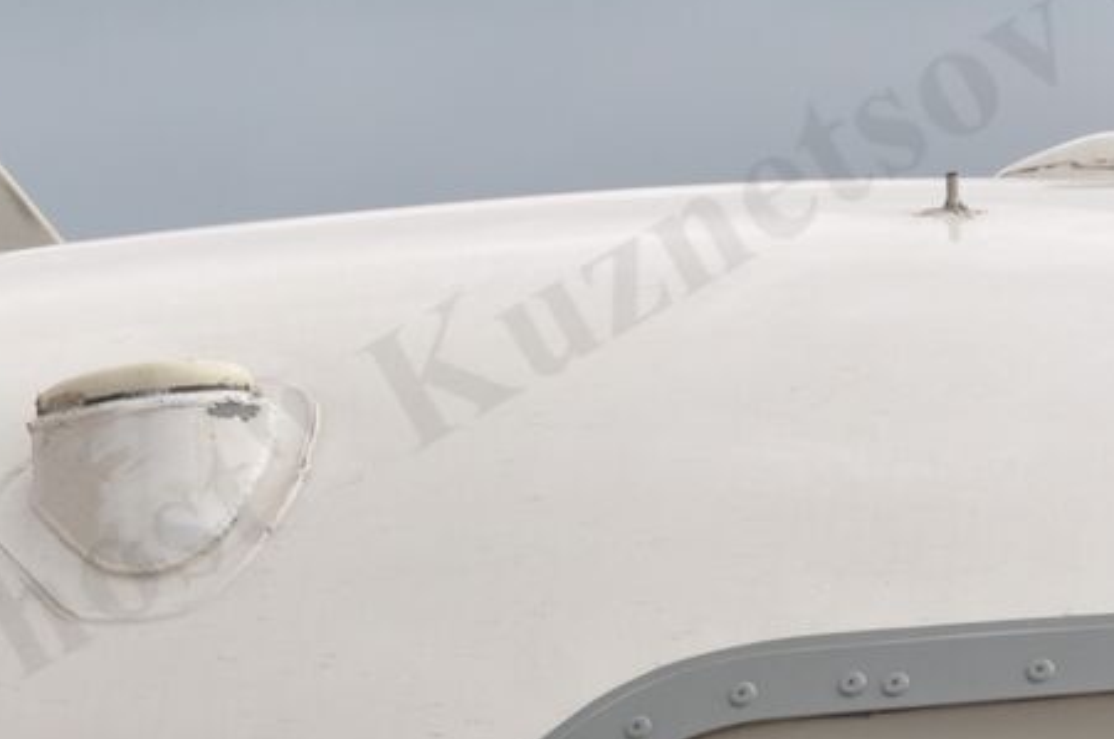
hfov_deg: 2.9
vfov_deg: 1.9
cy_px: 504
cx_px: 198
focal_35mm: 724
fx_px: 22364
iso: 200
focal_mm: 170
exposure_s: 1/160
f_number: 8
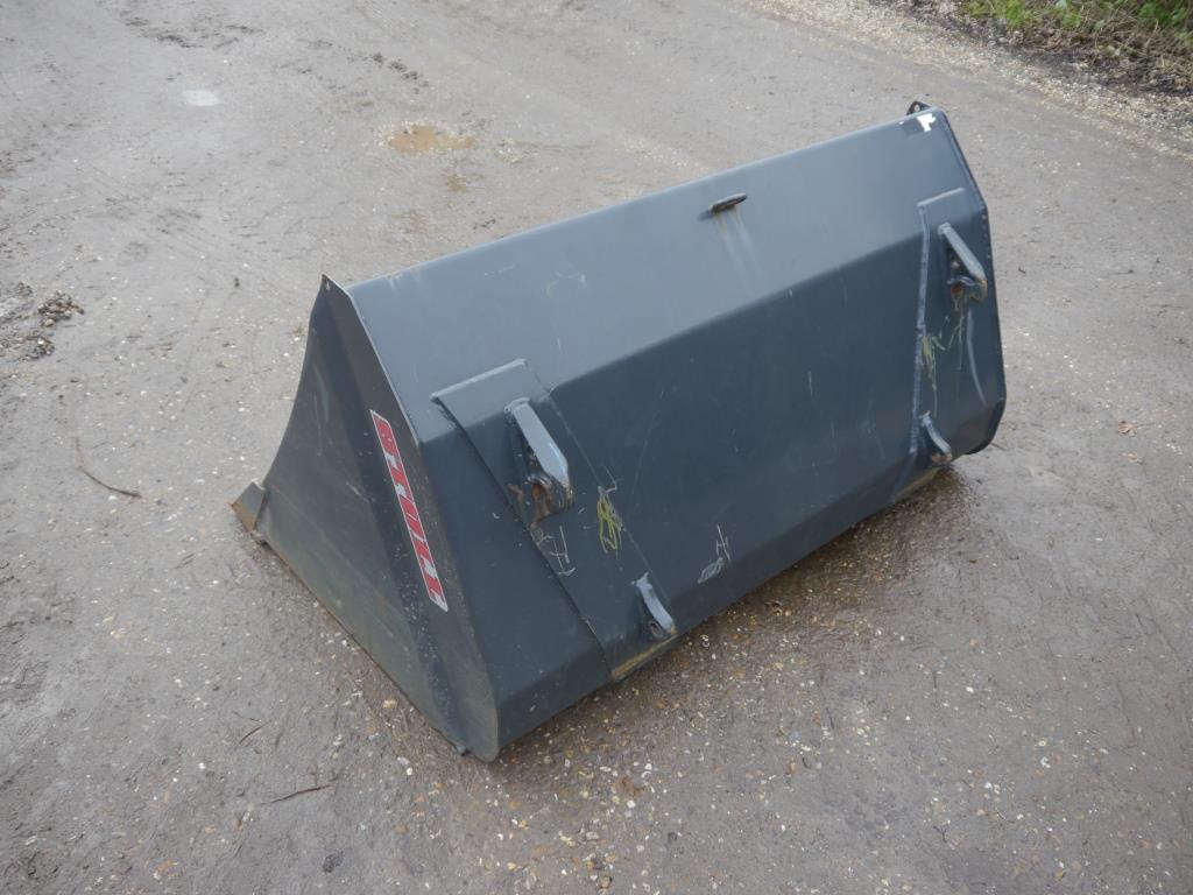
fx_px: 965
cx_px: 596
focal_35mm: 28
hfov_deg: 63.4
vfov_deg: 49.7
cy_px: 448
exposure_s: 1/100
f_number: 4
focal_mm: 14
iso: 160
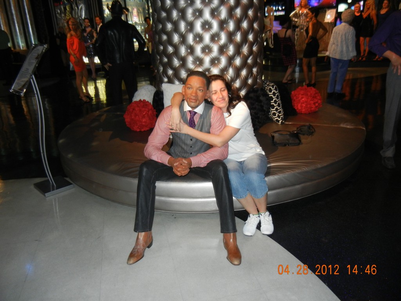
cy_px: 150
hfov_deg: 60.0
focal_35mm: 30
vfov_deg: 46.8
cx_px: 200
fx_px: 348
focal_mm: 5.4
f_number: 3.5
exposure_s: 1/30
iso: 400
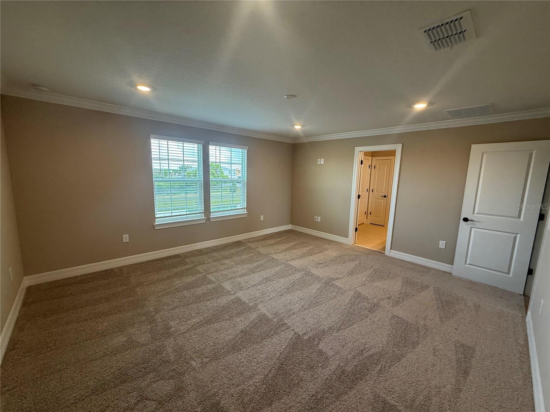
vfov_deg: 85.7
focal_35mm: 14
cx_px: 275
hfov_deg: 102.1
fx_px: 222
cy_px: 206
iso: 125
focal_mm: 2.22
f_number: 2.2
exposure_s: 1/120
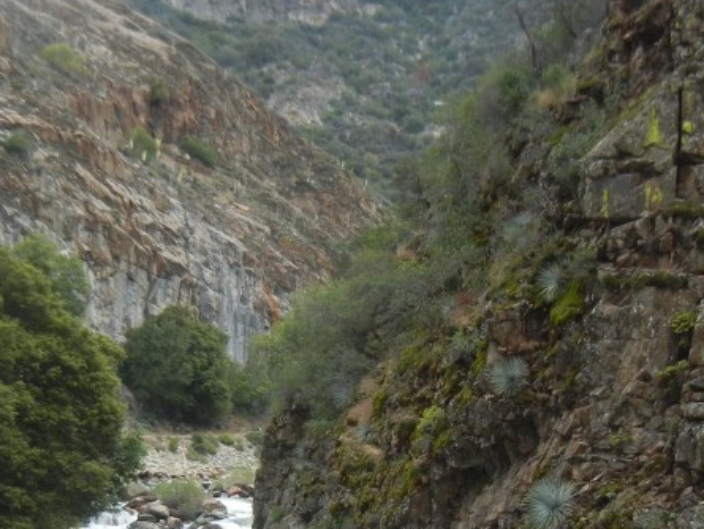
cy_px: 385
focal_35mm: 69
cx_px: 369
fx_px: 1404
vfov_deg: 21.2
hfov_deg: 28.2
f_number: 3.5
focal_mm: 5.4
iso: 160
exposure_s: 1/662
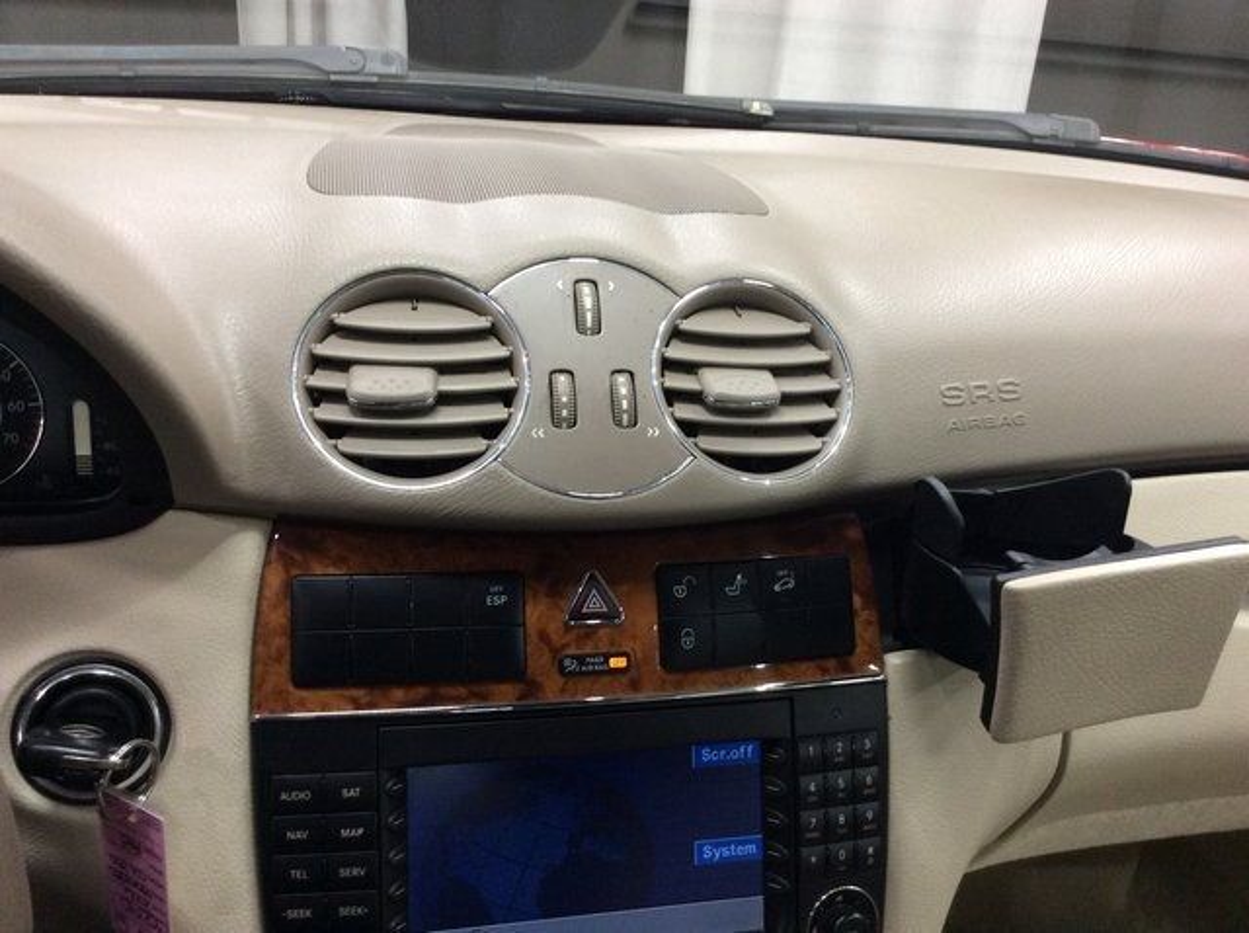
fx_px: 1153
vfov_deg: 44.1
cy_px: 466
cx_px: 624
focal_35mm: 32
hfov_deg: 56.9
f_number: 2.4
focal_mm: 3.3
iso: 100
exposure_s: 1/25
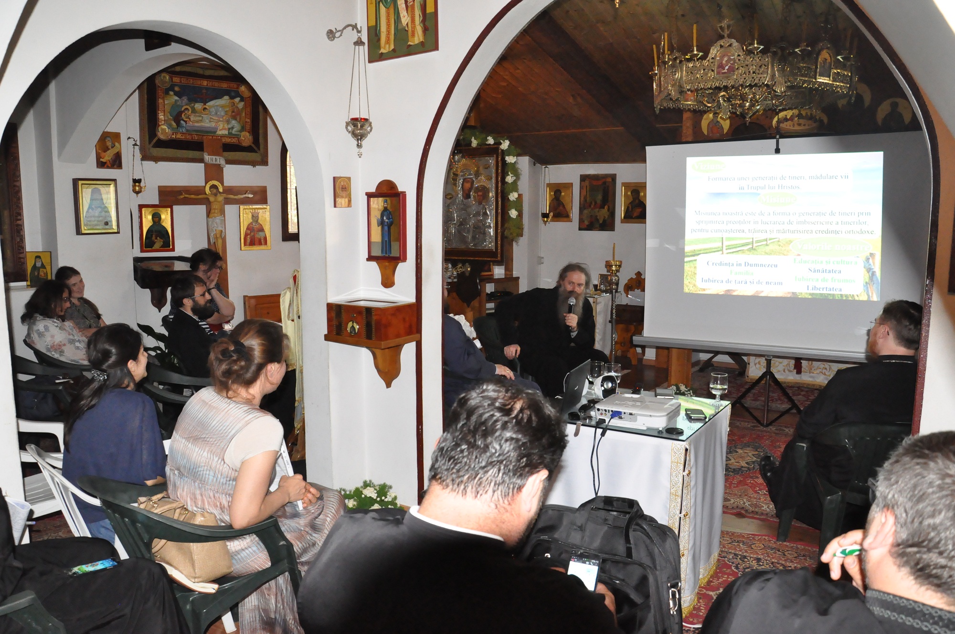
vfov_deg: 47.8
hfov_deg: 67.4
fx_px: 715
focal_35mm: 27
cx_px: 478
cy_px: 317
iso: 3200
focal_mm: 18
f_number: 5.6
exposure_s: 1/60
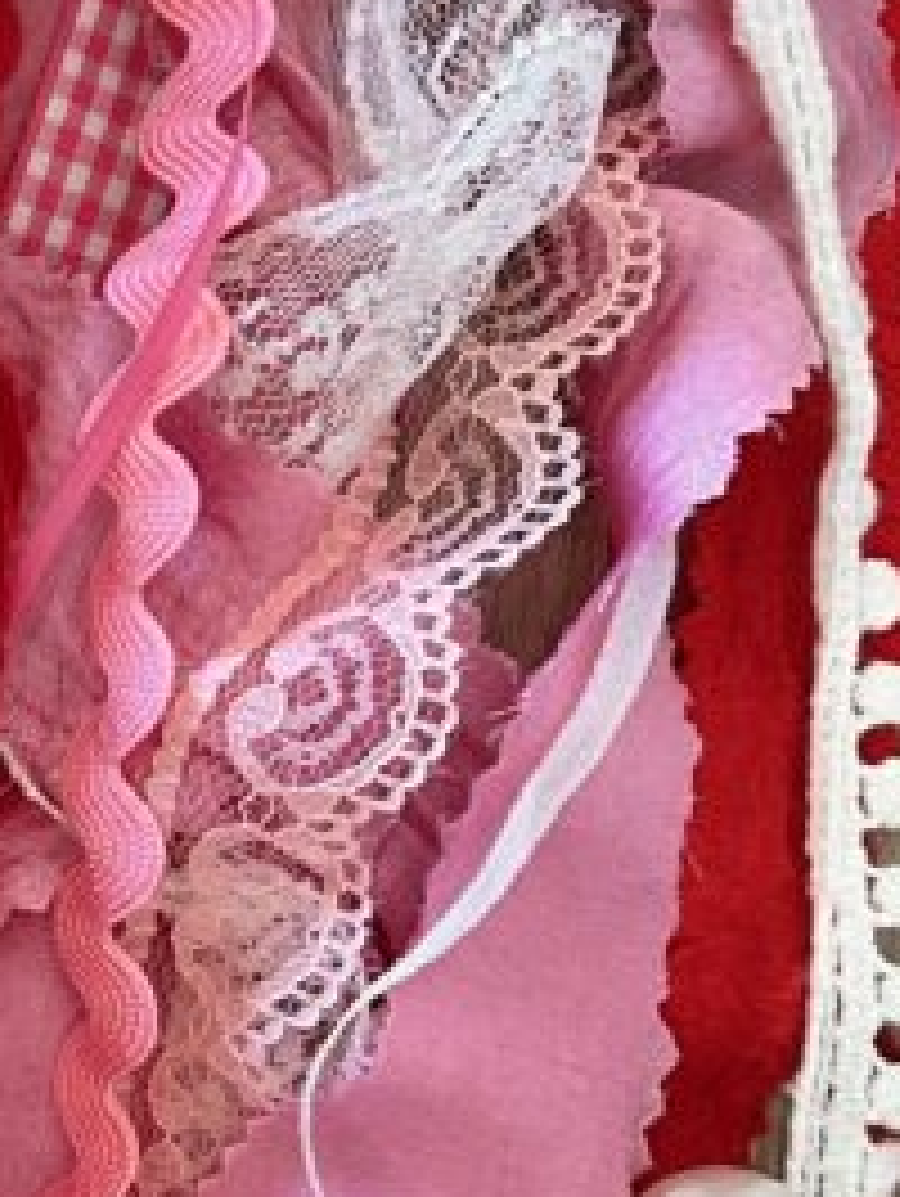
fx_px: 3461
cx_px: -108
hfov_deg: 14.5
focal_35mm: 100
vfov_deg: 19.3
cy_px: 1080
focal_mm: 5.7
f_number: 1.5
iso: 125
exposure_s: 1/88
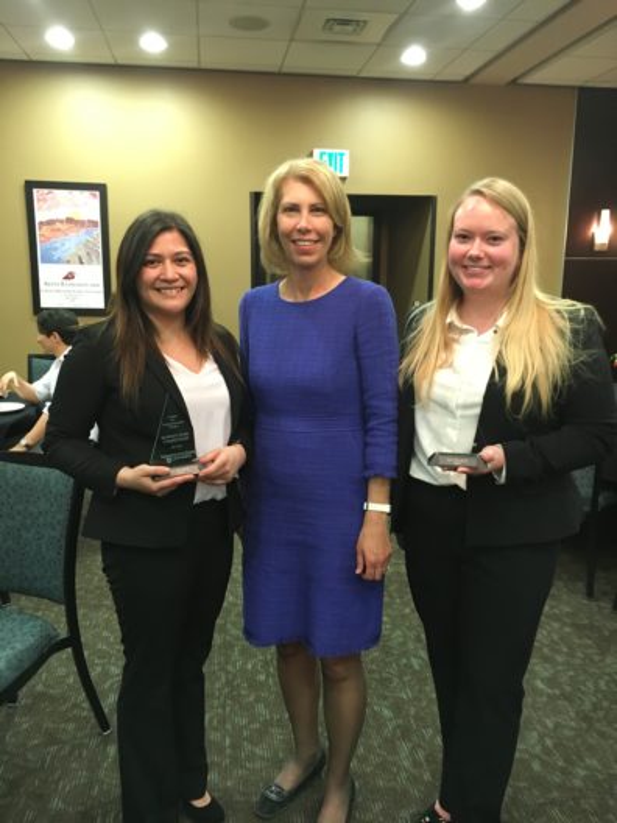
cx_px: 308
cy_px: 412
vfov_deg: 61.7
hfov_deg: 48.2
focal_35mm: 29
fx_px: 689
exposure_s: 1/30
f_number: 2.2
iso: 200
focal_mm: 4.15
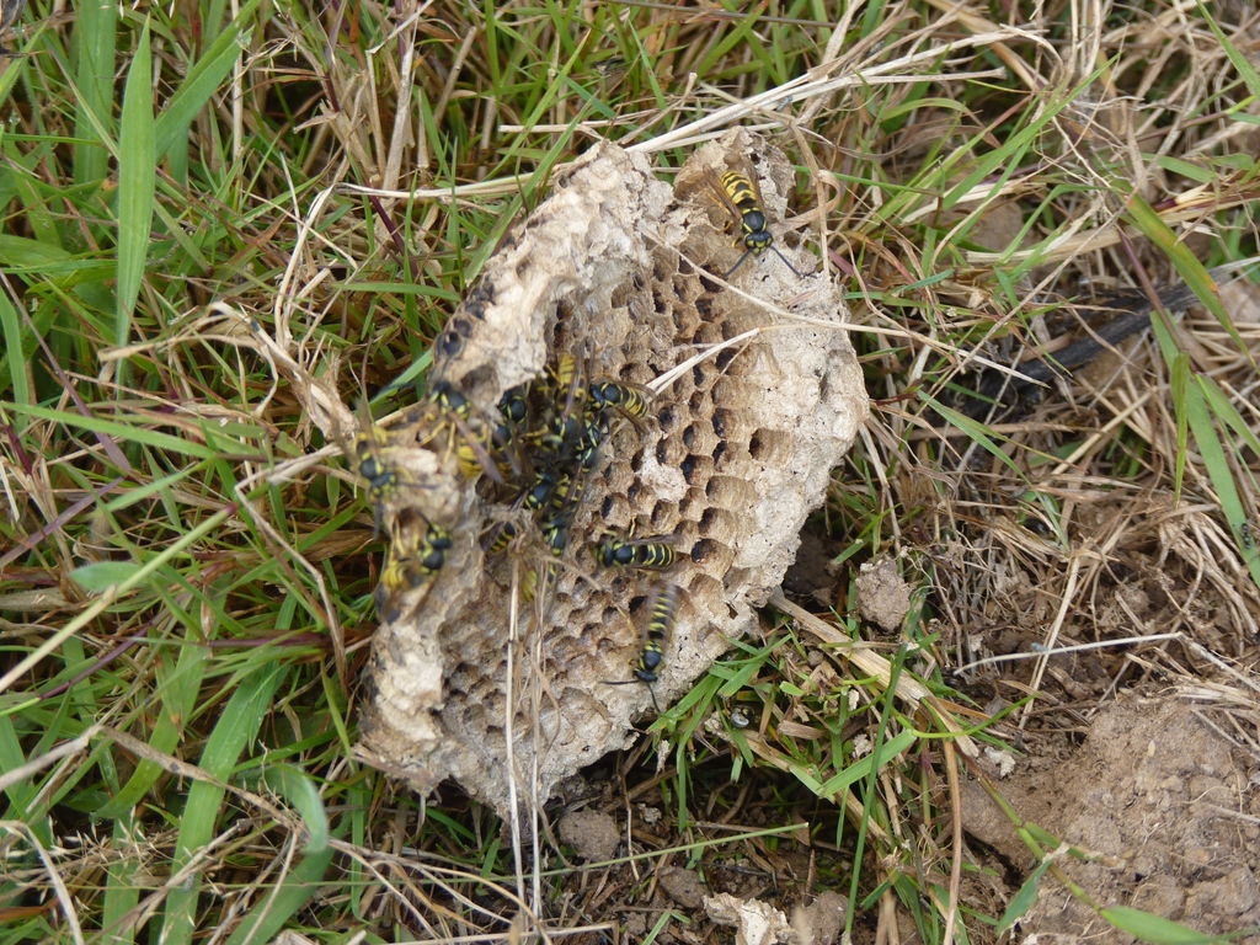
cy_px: 472
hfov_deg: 18.7
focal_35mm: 105
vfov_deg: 14.1
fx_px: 3822
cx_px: 630
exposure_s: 1/50
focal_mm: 18.7
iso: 80
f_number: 3.6
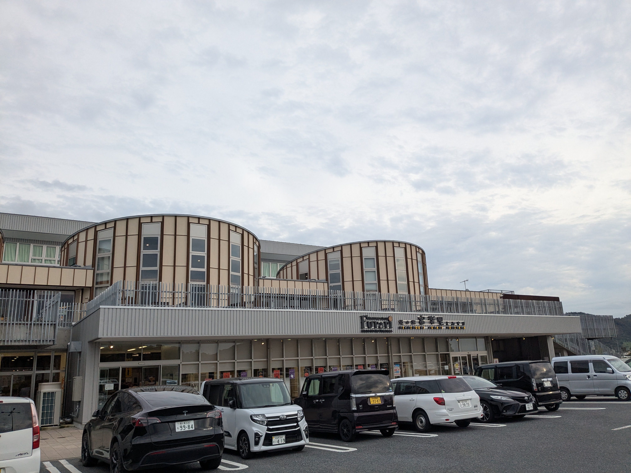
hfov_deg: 65.3
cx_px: 316
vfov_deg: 51.4
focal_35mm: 27
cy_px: 236
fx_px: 492
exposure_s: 1/1376
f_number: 1.73
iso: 85
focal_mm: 4.38
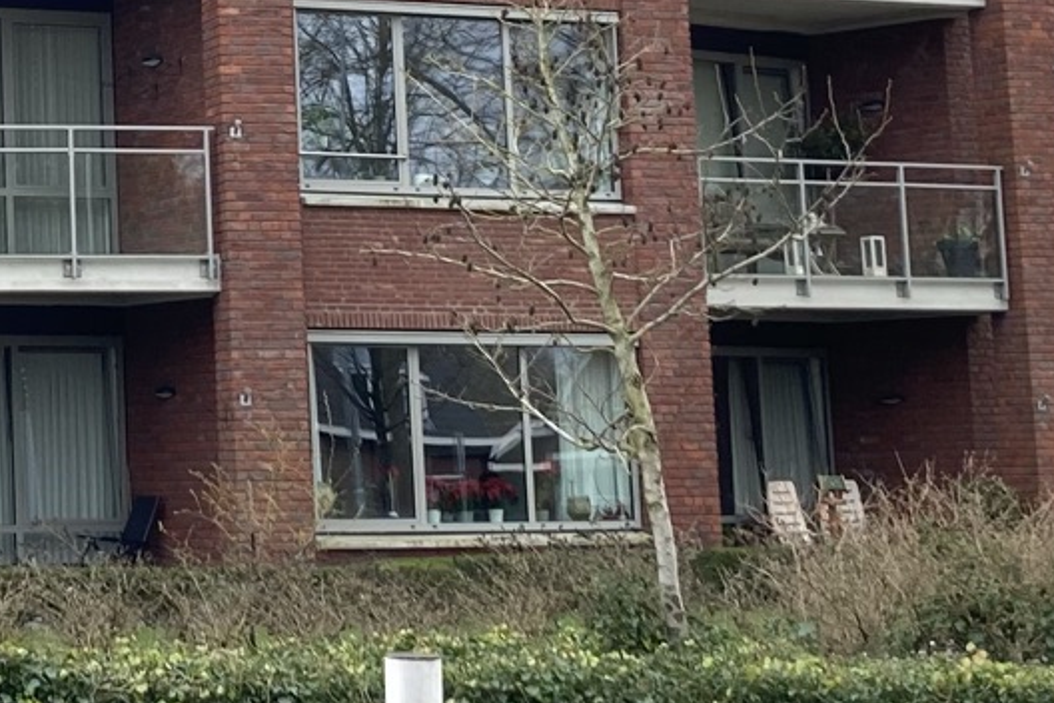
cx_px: -246
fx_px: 3308
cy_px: -86
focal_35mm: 113
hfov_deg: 17.2
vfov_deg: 11.9
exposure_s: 1/298
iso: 20
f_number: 1.8
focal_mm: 3.99
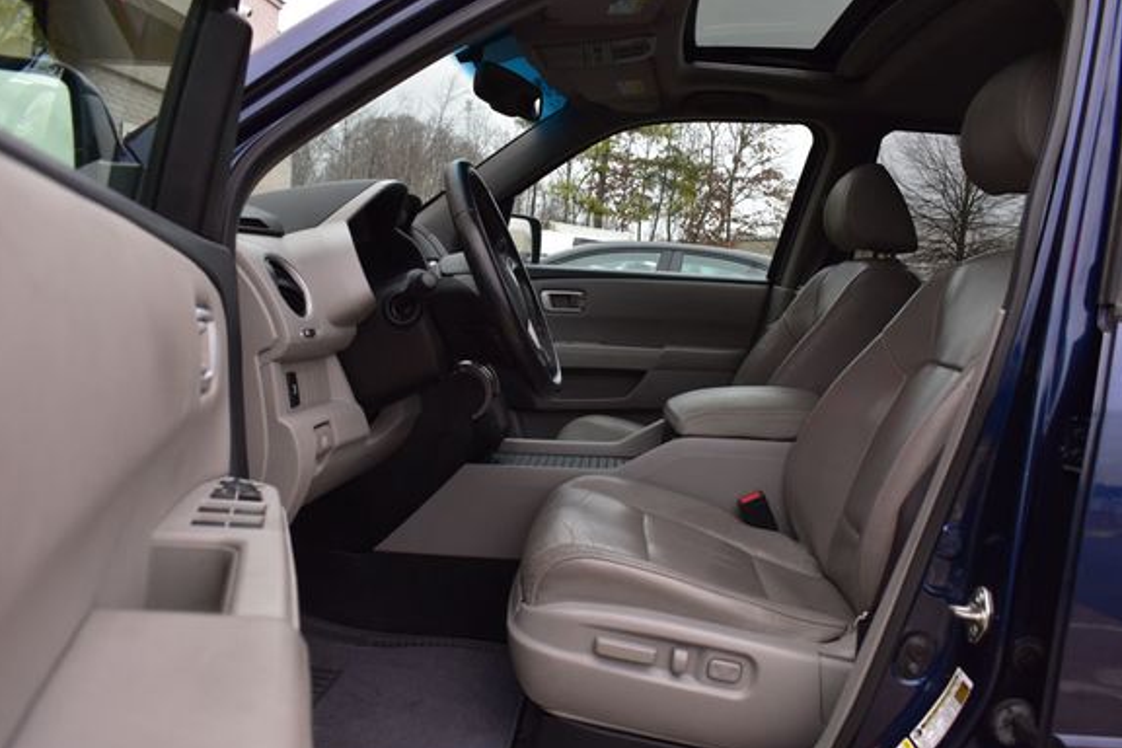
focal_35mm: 30
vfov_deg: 43.6
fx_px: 935
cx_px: 579
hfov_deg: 61.9
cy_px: 407
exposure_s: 1/20
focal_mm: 18
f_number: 6.3
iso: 400
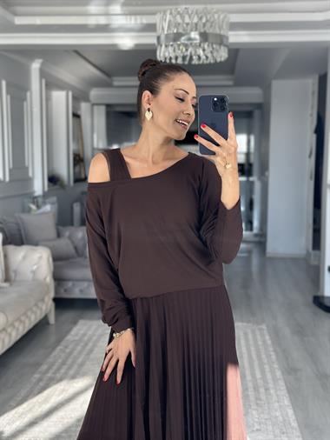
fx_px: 610
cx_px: 165
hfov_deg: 30.3
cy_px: 220
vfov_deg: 39.6
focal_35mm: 48
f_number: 1.78
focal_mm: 6.86
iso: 80
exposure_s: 1/208
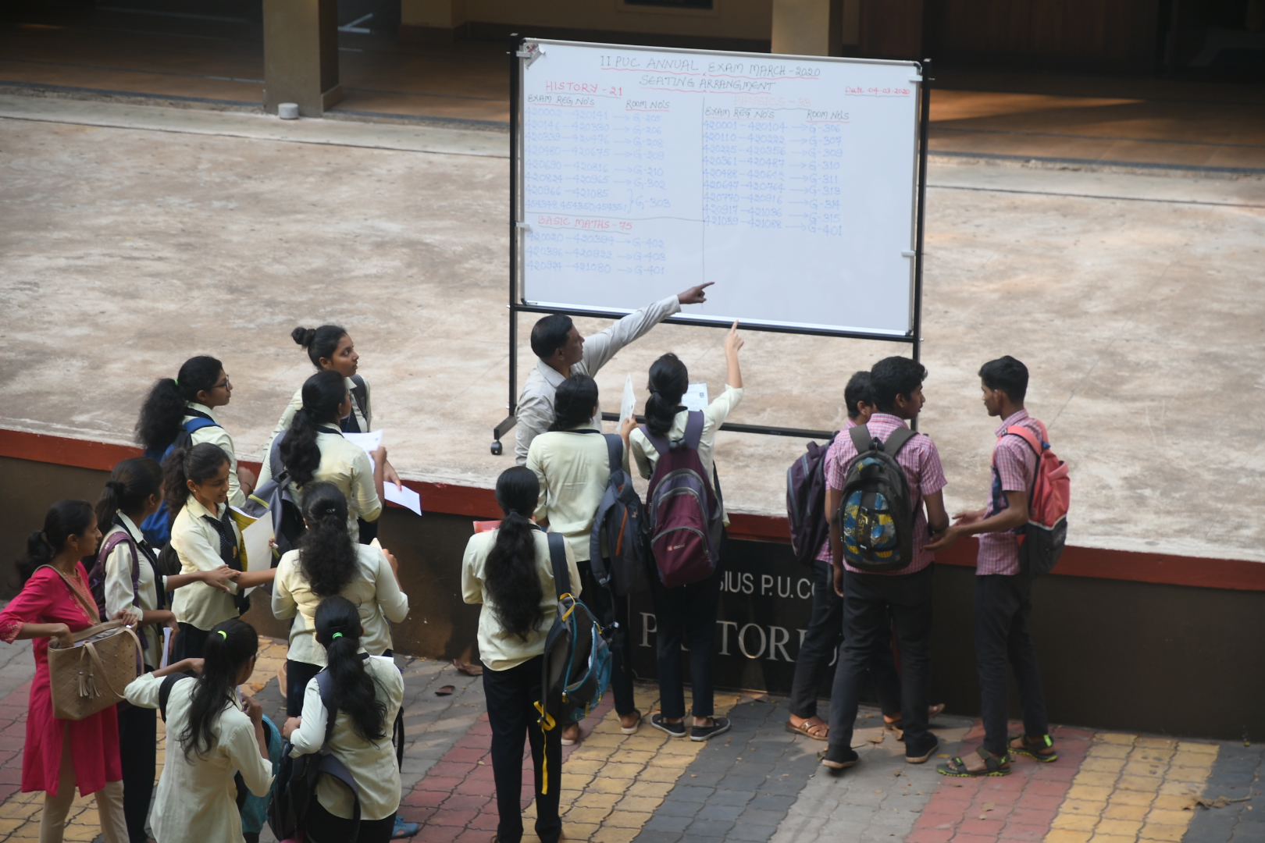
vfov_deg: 11.4
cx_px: 632
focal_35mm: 120
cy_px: 422
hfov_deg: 17.1
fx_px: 4216
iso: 125
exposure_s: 1/125
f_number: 4
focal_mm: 80
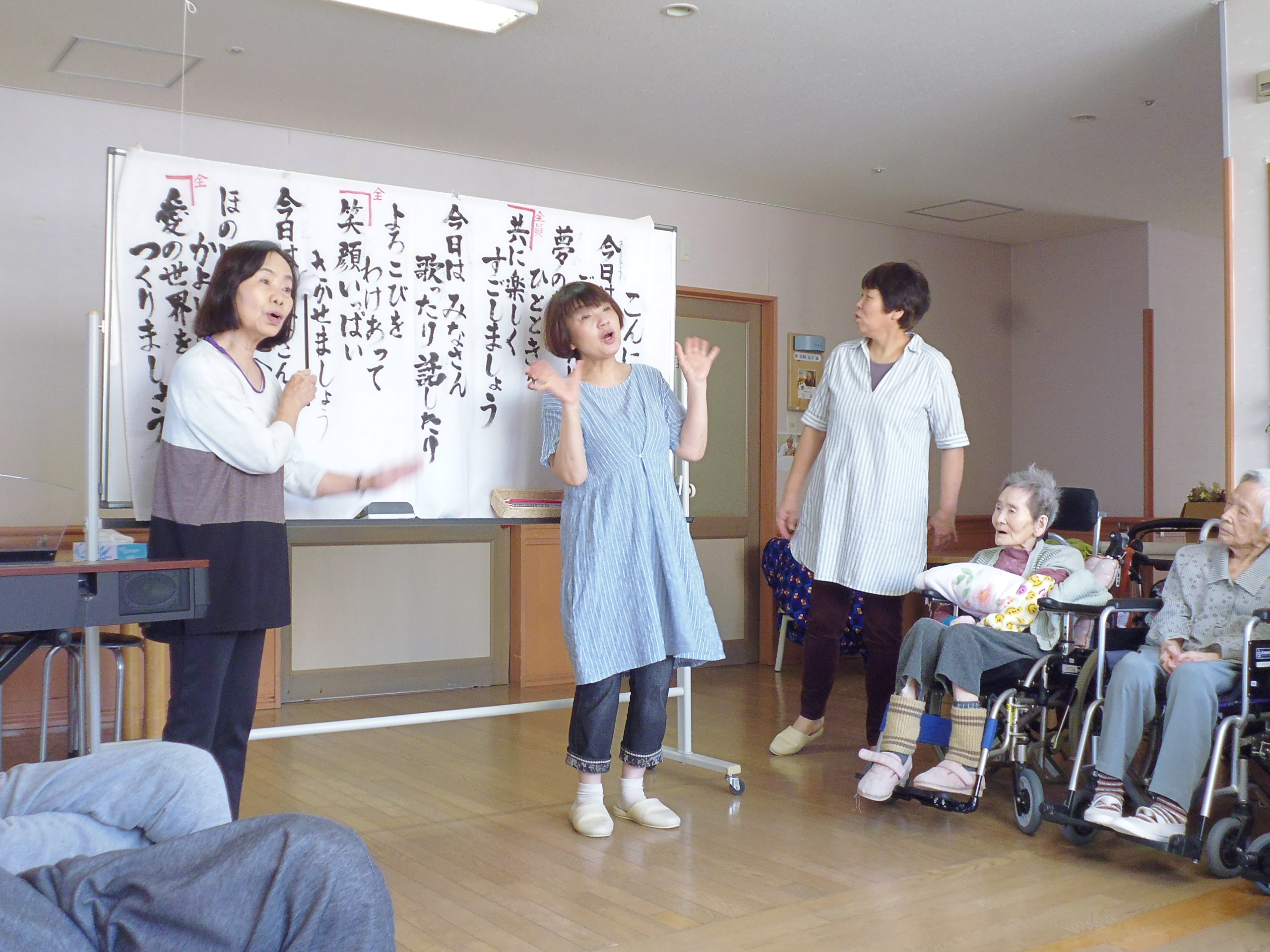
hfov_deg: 45.8
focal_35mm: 41
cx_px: 635
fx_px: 1504
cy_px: 476
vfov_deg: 35.1
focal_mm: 7.2
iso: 400
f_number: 3.6
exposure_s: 1/30
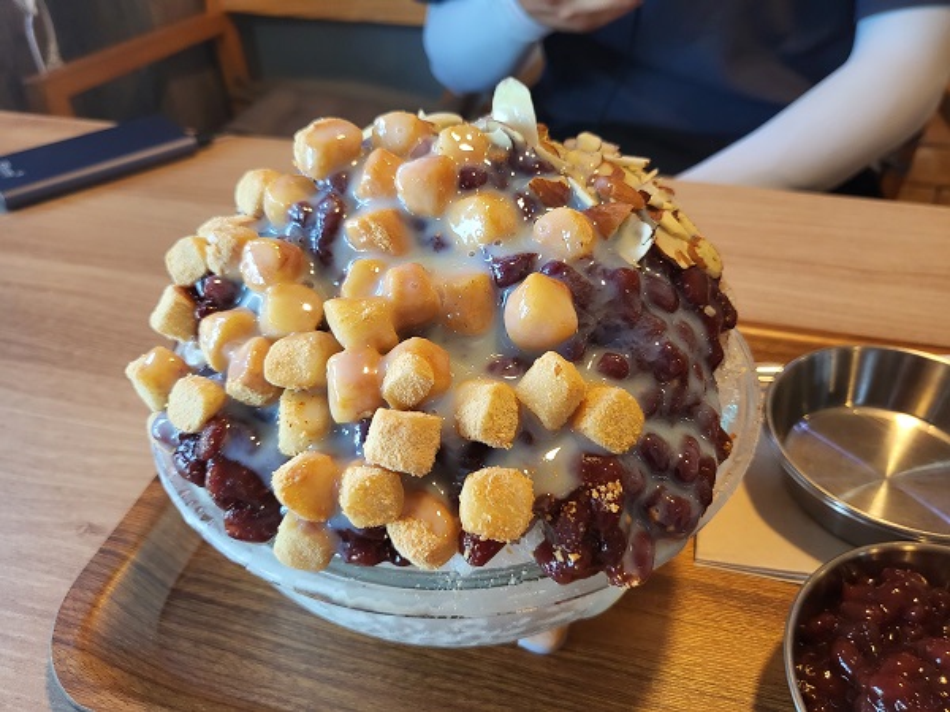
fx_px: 714
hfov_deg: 67.3
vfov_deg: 53.1
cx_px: 475
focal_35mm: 26
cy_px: 356
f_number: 1.8
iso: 320
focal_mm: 4.25
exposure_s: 1/120
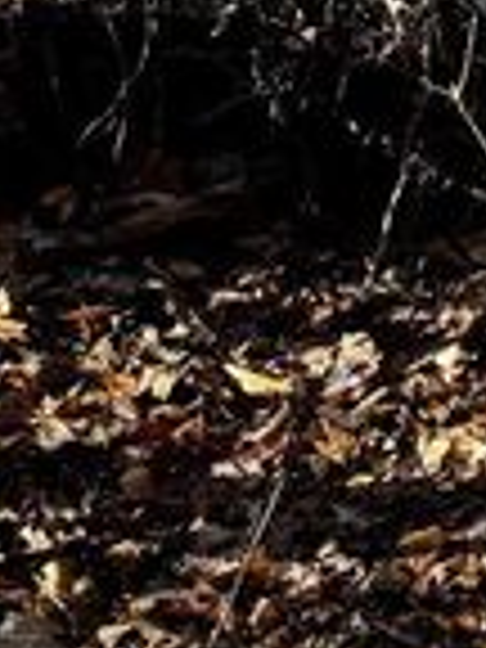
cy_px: -259
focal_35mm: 111
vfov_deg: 16.5
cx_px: 1120
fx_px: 2078
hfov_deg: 11.4
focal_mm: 6.76
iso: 80
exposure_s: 1/604
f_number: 1.78
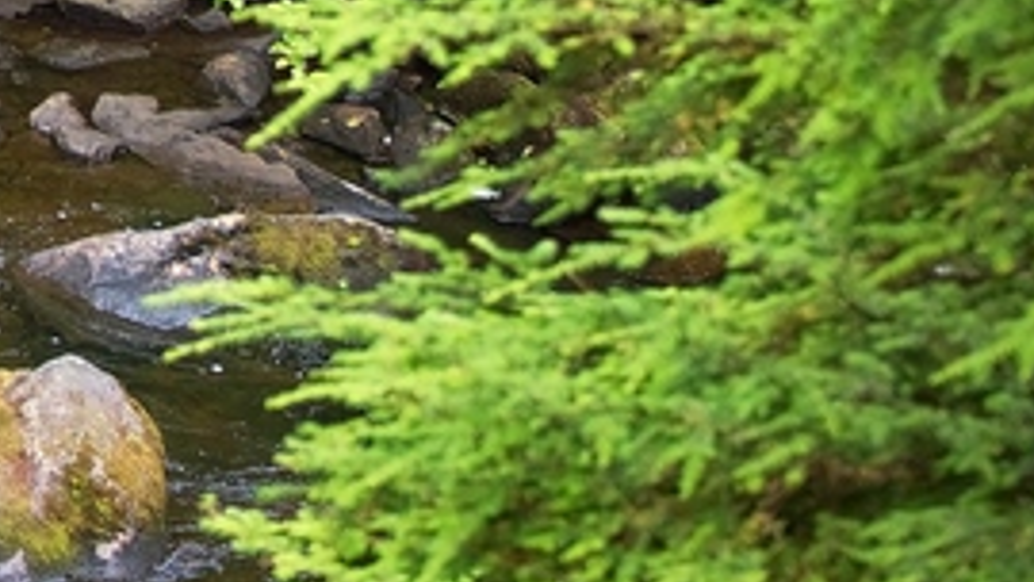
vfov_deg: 3.5
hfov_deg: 6.1
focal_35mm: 348
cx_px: -632
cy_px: -597
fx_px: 9543
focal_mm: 70
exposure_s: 1/160
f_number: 4.5
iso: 400
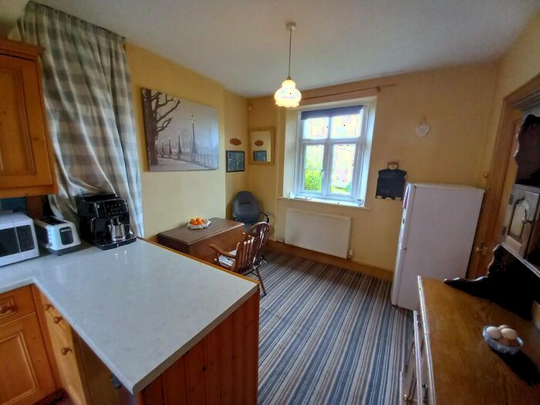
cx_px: 270
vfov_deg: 89.9
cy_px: 202
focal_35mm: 13
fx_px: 203
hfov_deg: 106.2
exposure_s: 1/33
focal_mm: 1.13
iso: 160
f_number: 2.2
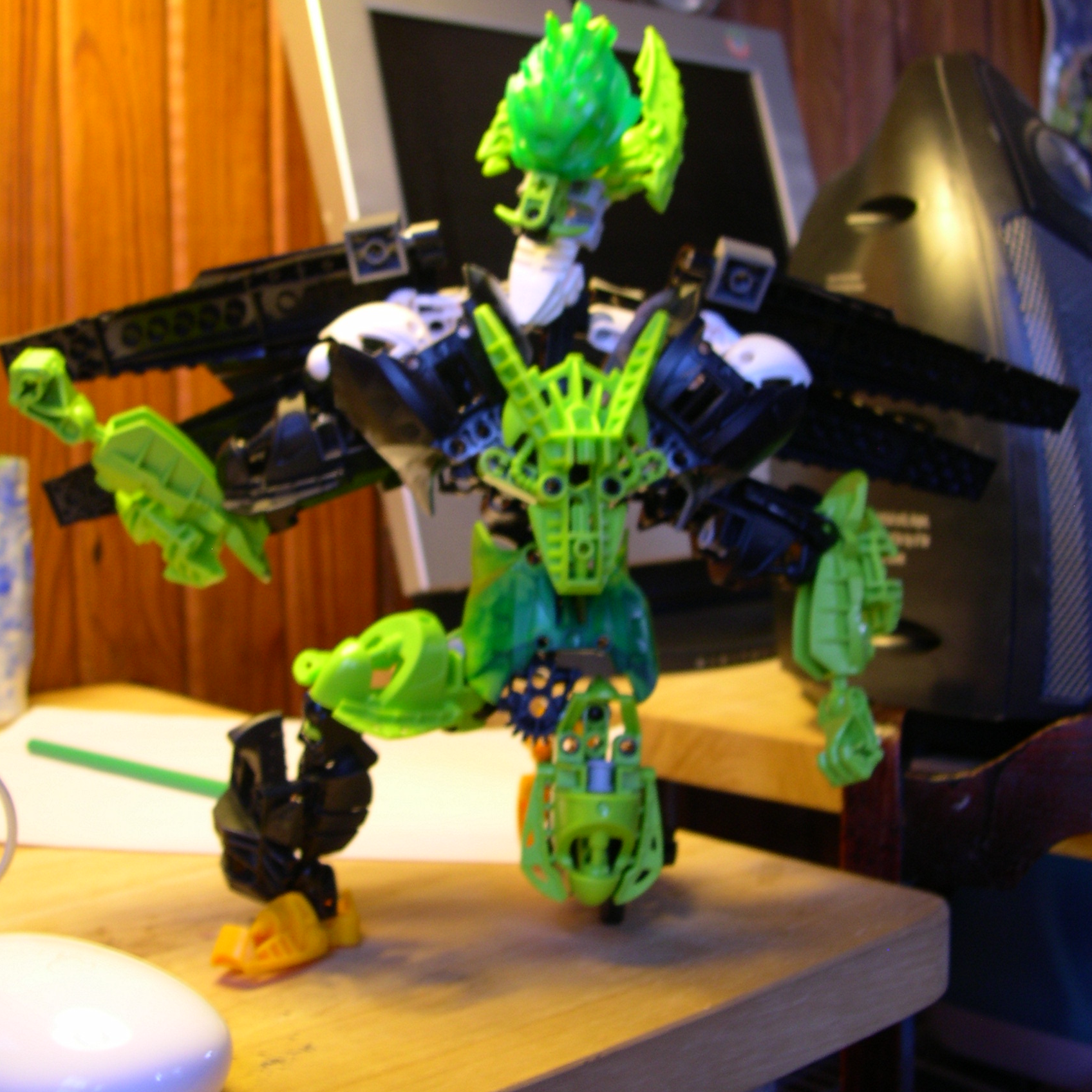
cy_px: 450
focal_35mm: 45
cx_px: 546
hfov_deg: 37.6
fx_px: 1606
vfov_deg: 37.4
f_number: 2.8
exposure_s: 1/5.3
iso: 100
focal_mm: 8
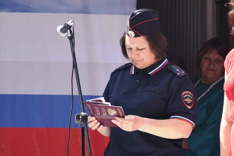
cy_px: 78
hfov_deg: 5.0
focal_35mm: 411
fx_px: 2672
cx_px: 187
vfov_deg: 3.3
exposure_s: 1/1000
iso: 720
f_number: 5.6
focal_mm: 140
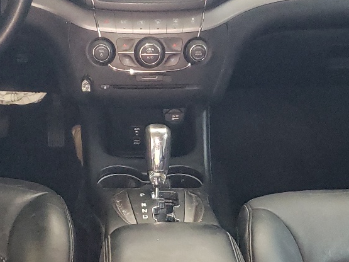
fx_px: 756
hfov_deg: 26.0
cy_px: 179
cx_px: 147
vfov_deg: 19.6
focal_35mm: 75
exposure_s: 1/25
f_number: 1.5
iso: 717
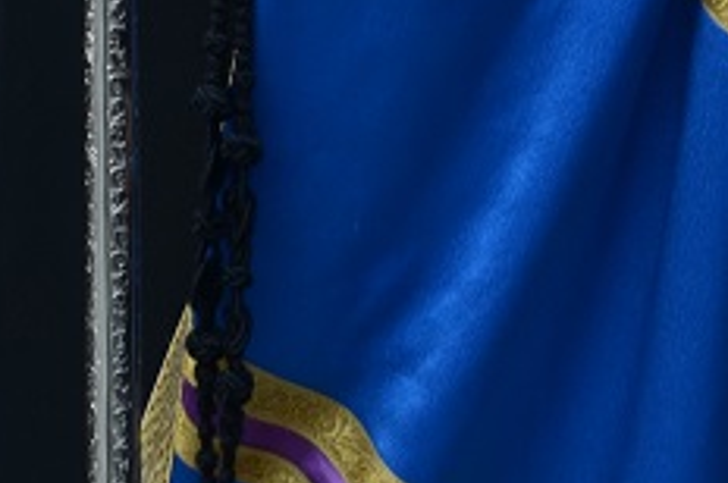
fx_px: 5008
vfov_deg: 5.4
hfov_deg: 8.0
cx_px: -621
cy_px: -524
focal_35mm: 248
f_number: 8
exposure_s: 1/100
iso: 250
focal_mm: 32
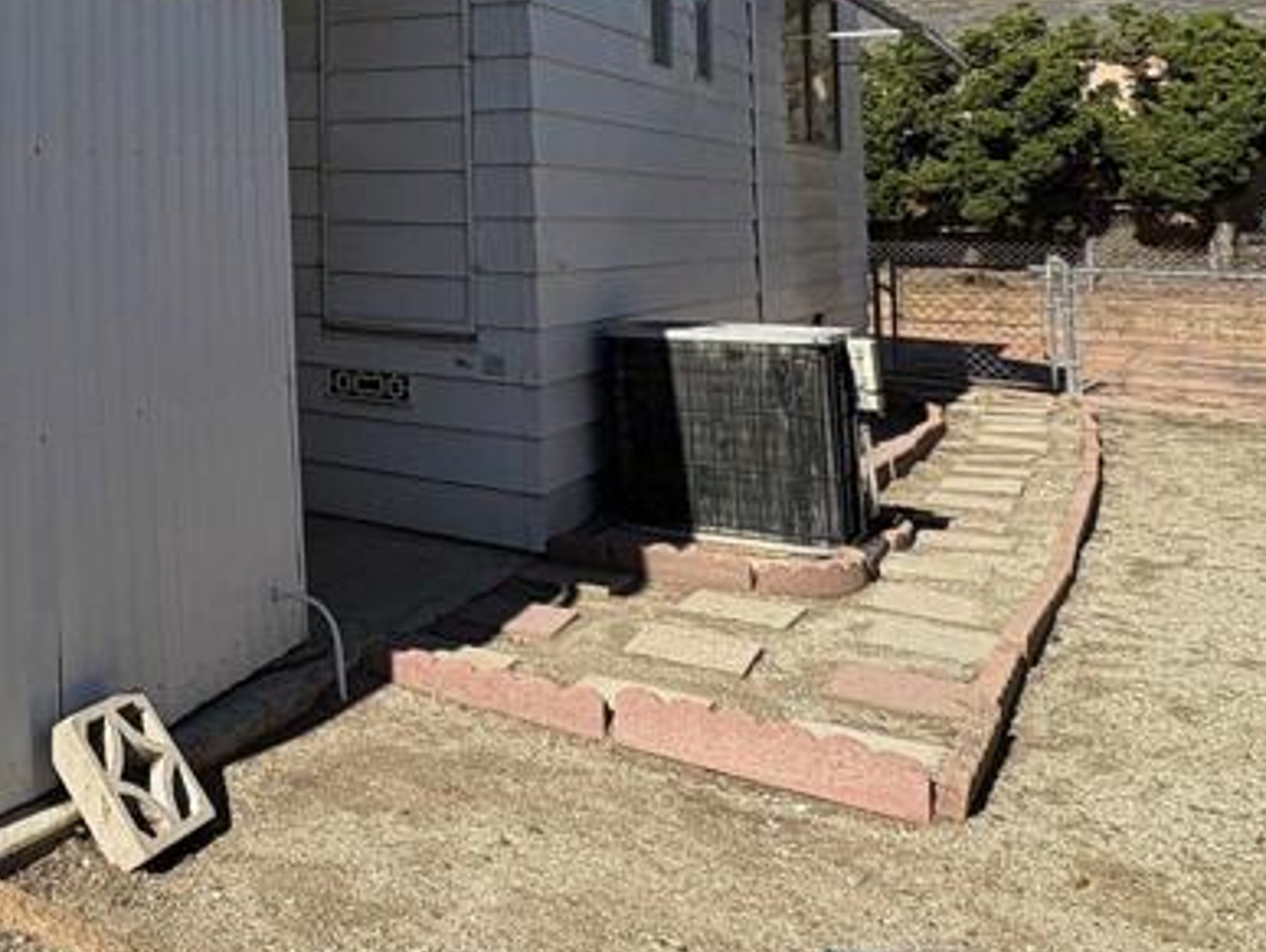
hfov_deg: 39.8
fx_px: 1354
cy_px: 108
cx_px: -157
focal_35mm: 37
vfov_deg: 36.5
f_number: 2.2
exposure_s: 1/3546
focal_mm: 2.22
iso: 50
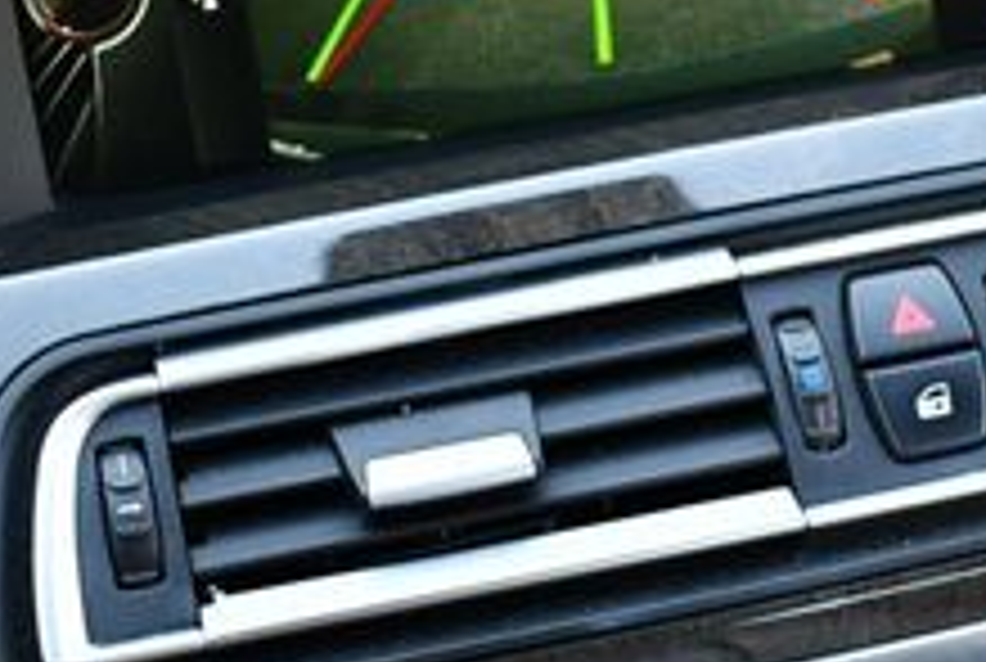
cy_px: 347
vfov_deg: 13.1
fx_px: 2882
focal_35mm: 105
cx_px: 837
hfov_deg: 19.2
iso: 800
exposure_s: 1/160
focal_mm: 18
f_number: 3.5
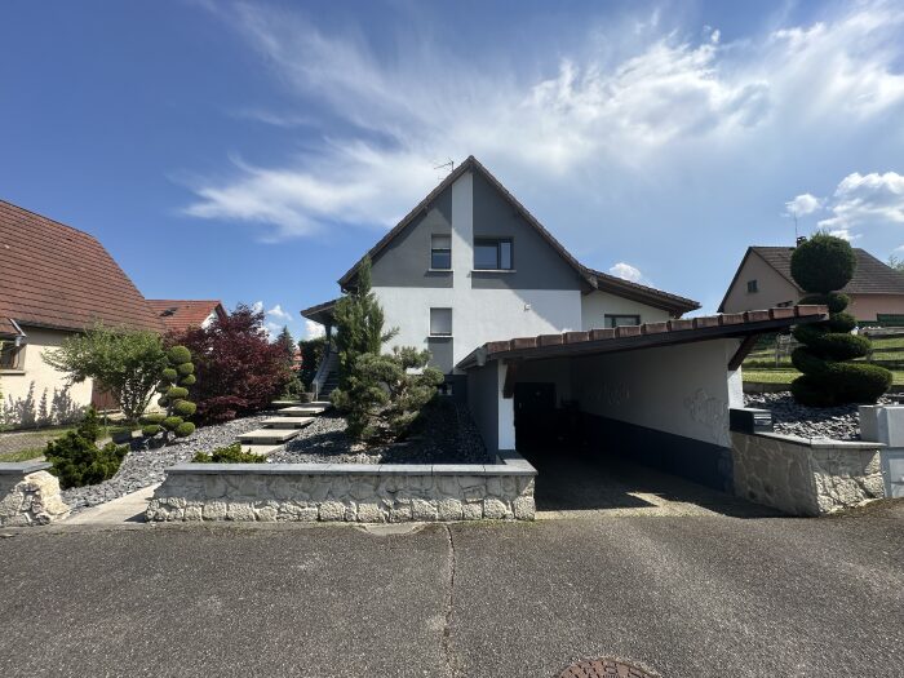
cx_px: 452
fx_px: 366
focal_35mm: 14
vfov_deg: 85.7
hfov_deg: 102.1
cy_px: 339
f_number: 2.2
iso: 40
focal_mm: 2.22
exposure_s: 1/1949
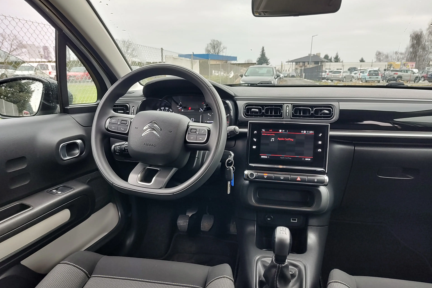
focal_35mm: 24
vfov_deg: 53.1
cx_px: 215
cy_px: 158
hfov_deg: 73.7
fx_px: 288
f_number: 1.8
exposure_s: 1/100
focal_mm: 5.56
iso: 111
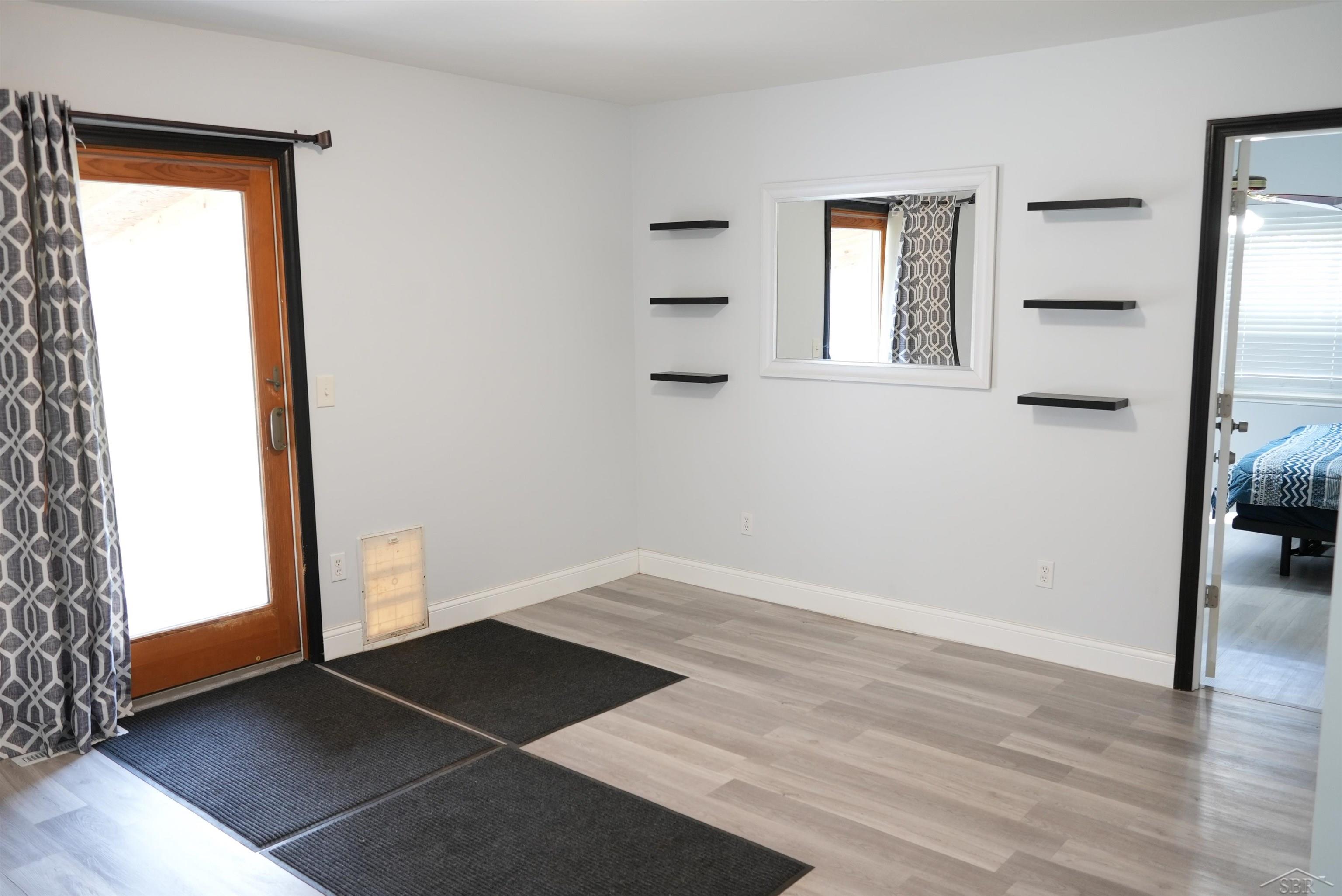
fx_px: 1081
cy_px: 448
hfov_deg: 63.6
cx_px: 671
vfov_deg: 45.0
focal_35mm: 29
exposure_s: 1/25
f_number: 4
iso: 800
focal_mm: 29
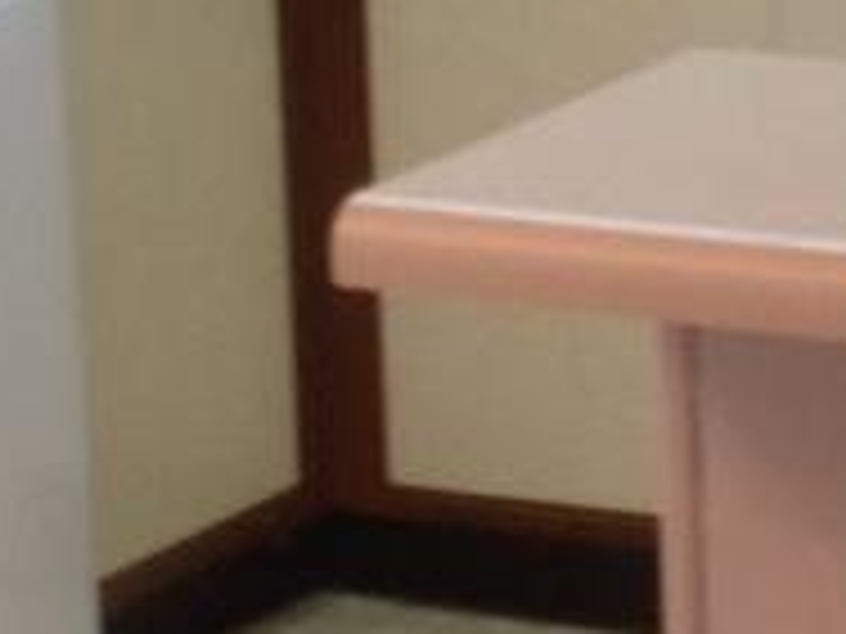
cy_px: -346
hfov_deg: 8.1
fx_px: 5890
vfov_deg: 6.1
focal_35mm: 241
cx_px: 1017
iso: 64
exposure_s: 1/17
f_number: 2.4
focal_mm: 4.28
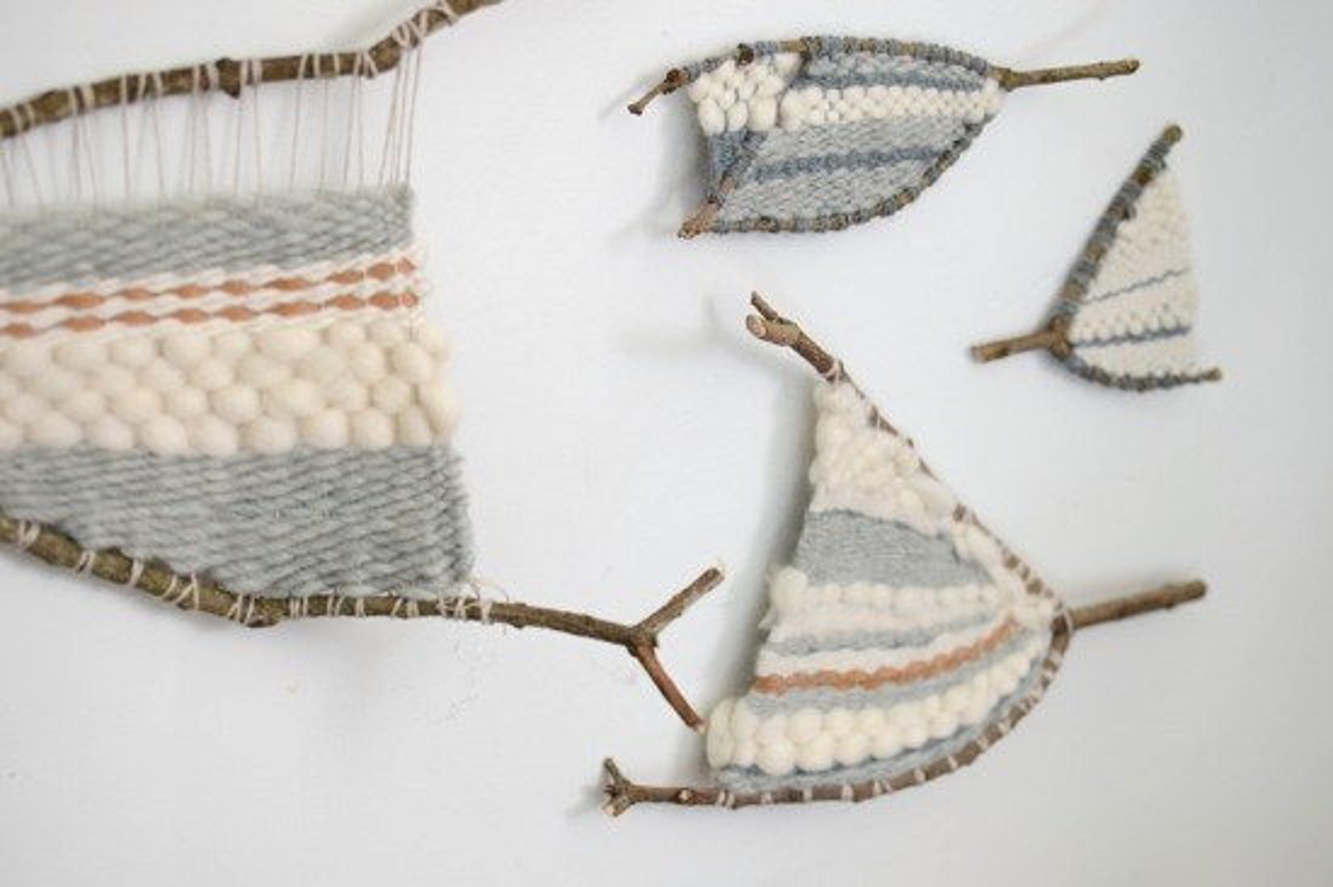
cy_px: 444
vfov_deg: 25.7
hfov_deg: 37.9
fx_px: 1943
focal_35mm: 52
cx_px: 666
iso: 500
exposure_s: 1/125
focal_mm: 35
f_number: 2.8
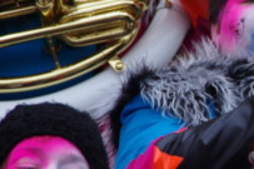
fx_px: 5203
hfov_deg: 2.8
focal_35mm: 738
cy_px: 78
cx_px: 302
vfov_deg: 1.9
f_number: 10
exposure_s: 1/250
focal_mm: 200
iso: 1600
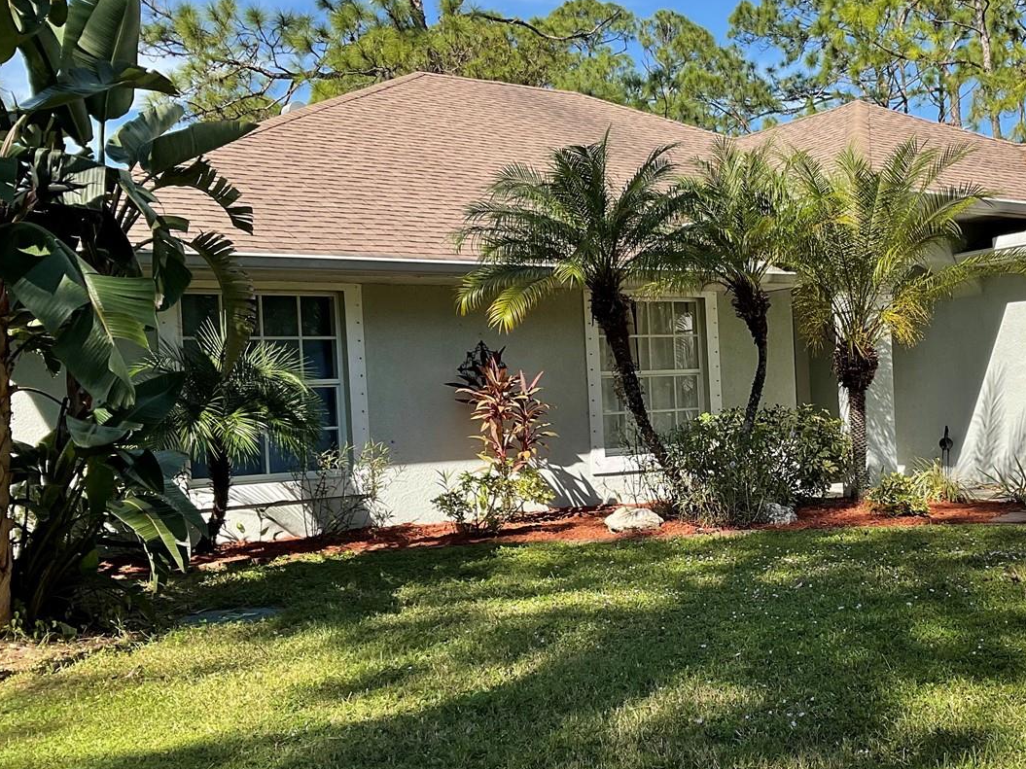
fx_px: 1304
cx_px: 735
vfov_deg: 32.8
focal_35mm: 44
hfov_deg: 42.0
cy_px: 434
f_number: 1.8
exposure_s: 1/1168
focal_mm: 3
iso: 16
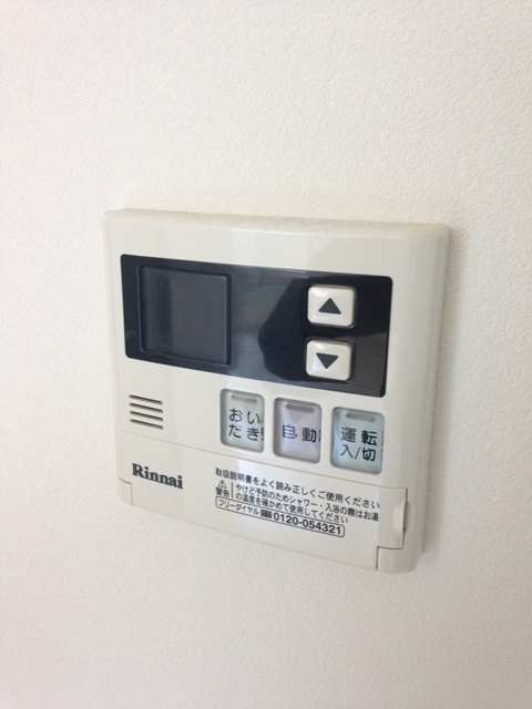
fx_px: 676
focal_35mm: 33
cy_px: 354
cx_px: 266
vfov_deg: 55.4
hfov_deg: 42.9
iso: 125
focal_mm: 4.12
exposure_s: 1/20
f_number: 2.4
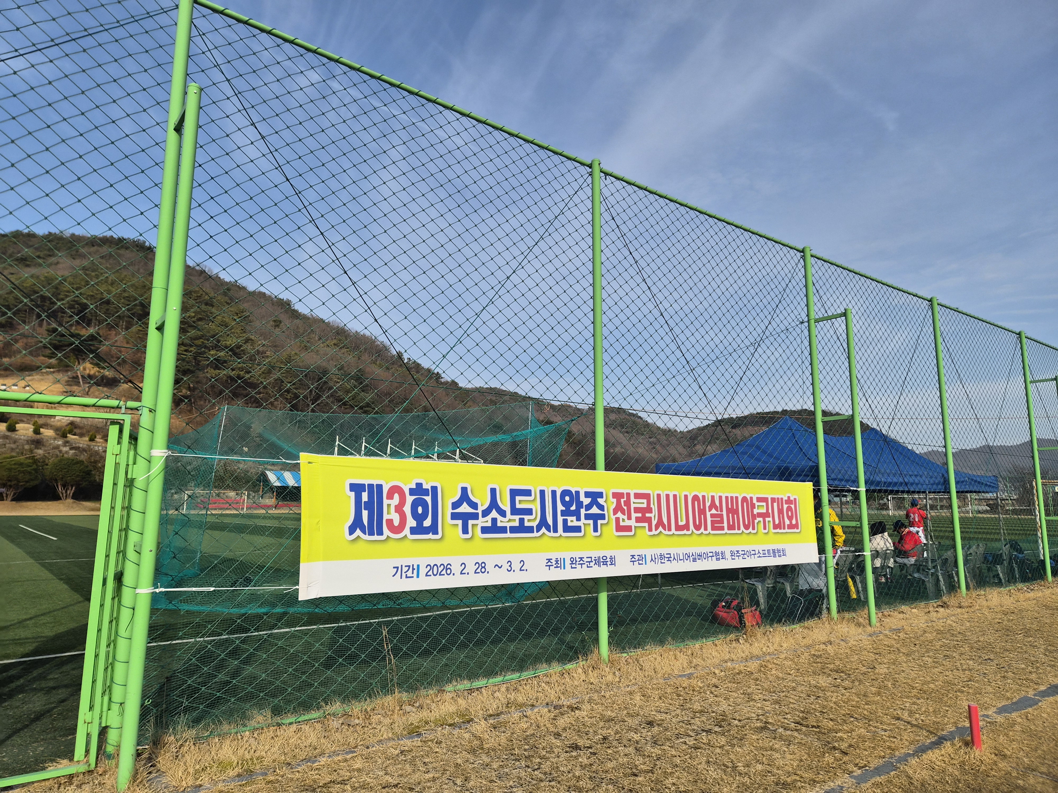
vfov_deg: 58.9
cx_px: 529
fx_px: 703
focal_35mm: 23
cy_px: 396
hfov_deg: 73.9
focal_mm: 5.4
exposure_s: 1/6304
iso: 80
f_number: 1.8
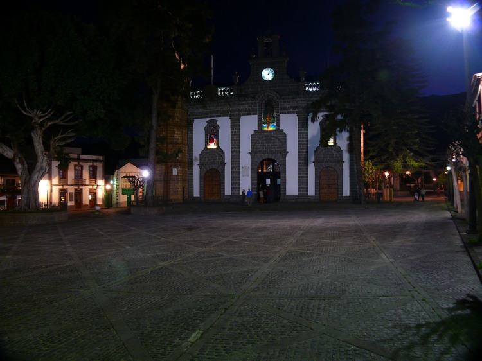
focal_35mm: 35
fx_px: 487
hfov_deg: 52.6
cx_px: 241
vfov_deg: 40.7
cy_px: 180
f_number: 2.8
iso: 200
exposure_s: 1/8
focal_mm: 7.4
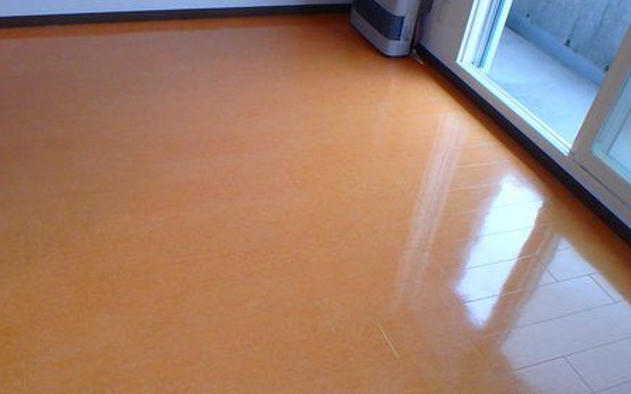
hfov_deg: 59.7
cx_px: 313
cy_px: 319
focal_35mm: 32
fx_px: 550
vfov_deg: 37.9
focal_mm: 3.7
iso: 200
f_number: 3.5
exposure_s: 1/50
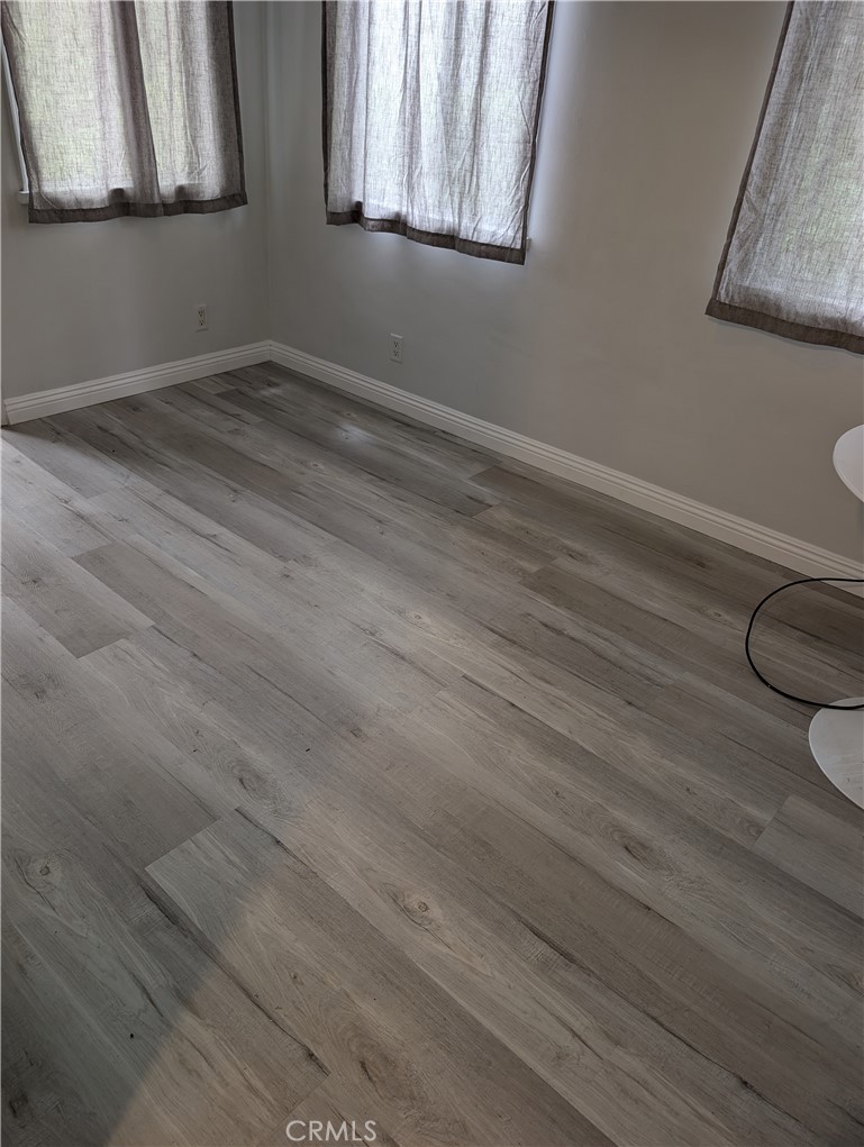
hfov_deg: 56.9
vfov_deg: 71.5
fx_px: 797
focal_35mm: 24
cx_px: 432
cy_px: 574
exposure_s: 1/30
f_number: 1.68
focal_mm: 6.9
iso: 22
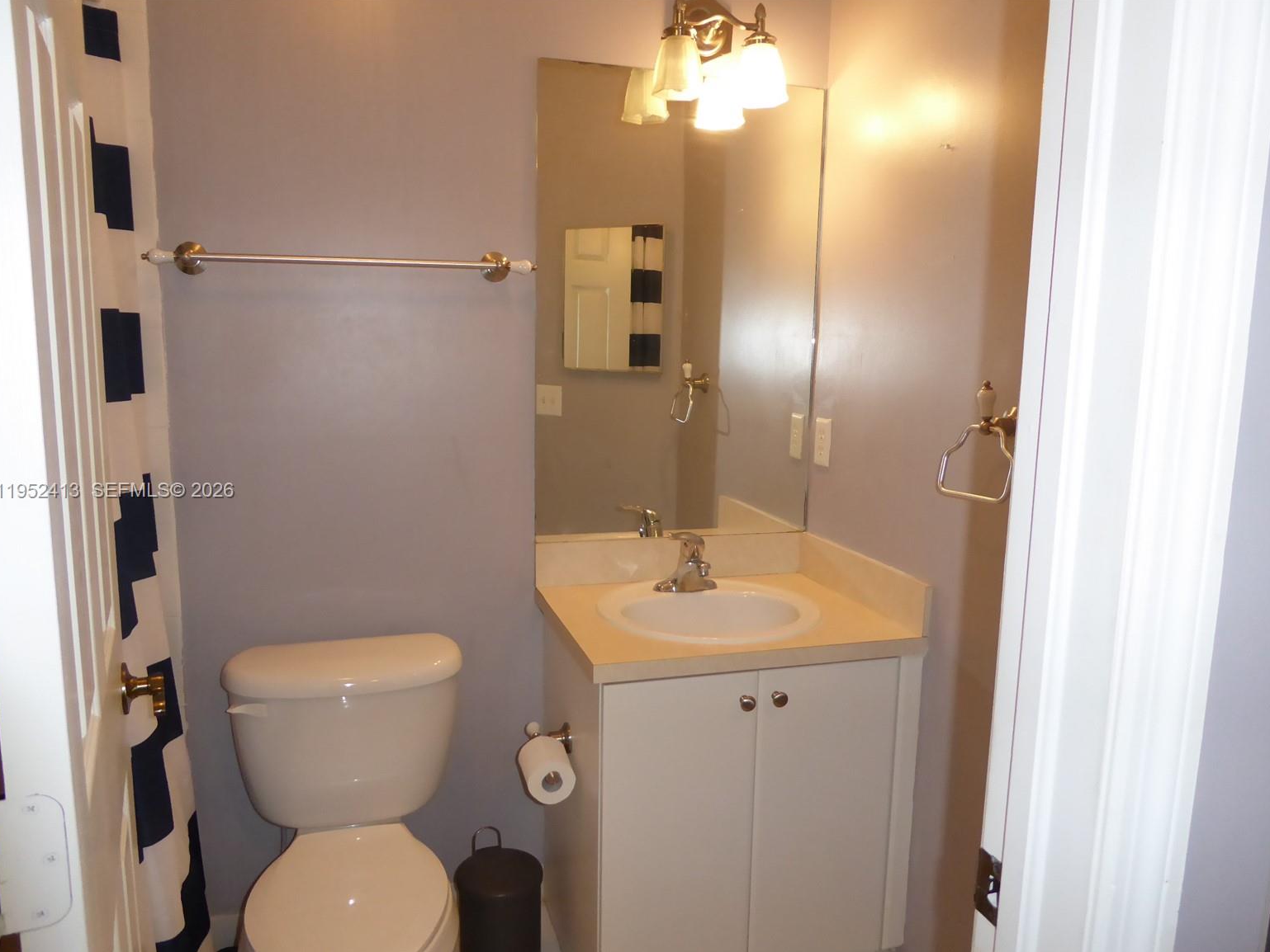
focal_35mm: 26
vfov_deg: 53.1
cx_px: 637
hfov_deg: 67.3
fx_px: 954
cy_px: 492
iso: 400
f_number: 3.3
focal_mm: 4.3
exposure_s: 1/60
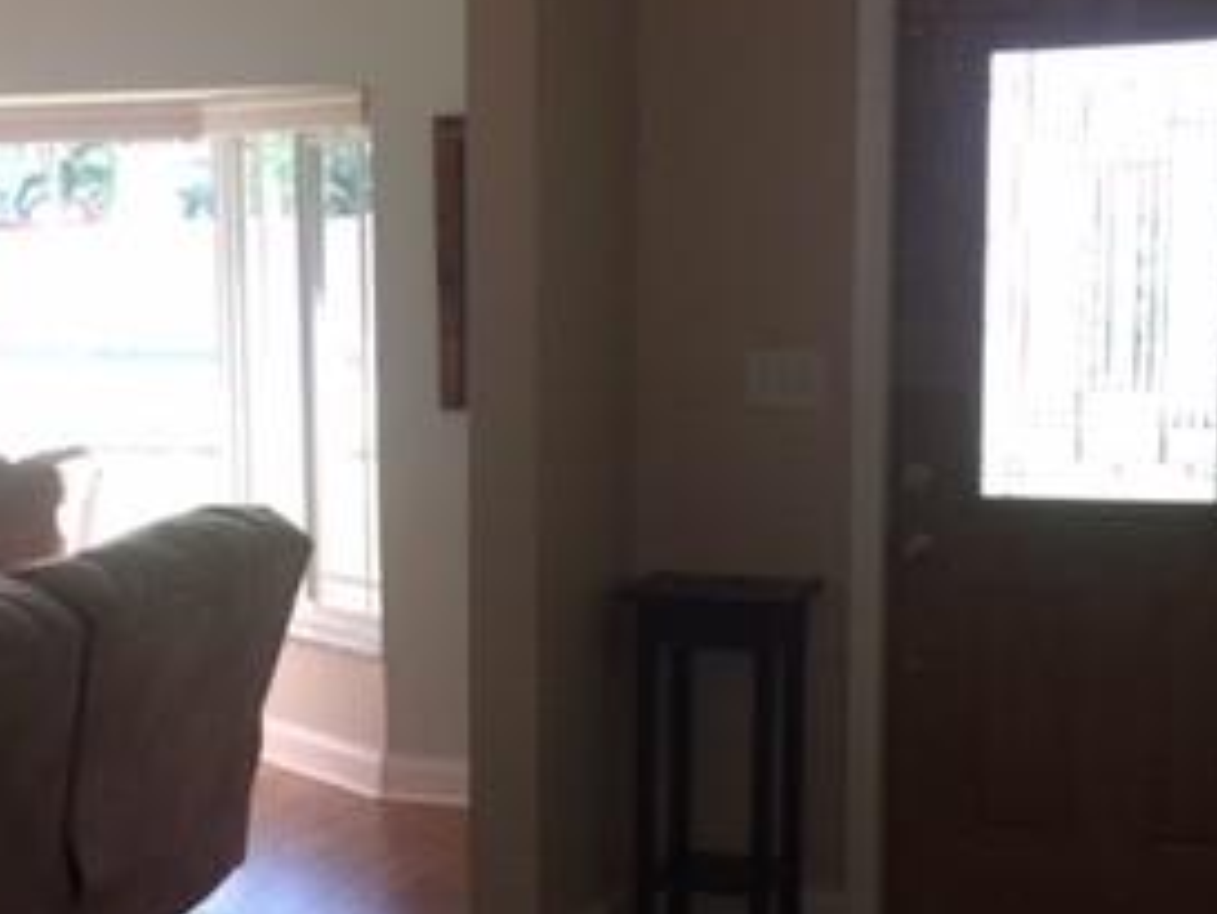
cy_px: 606
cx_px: 388
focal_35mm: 68
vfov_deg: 21.6
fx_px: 2392
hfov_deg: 28.3
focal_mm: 4.15
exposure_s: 1/40
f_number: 2.2
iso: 32
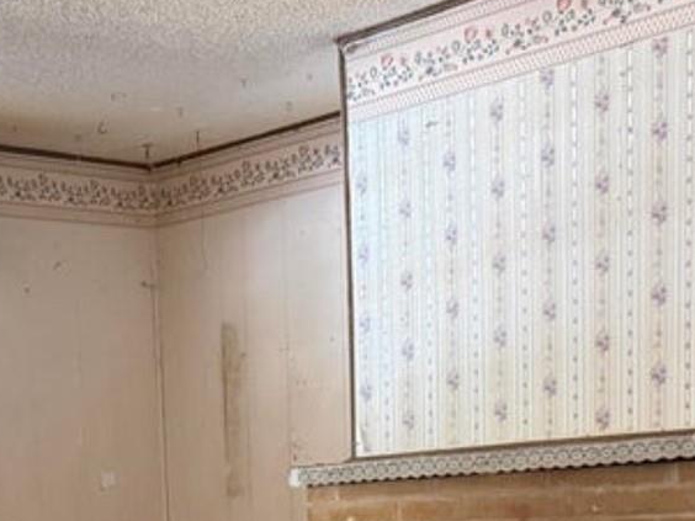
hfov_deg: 27.3
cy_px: 722
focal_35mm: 68
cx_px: 41
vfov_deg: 19.5
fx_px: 1365
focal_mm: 6.76
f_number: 1.78
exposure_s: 1/40
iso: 640
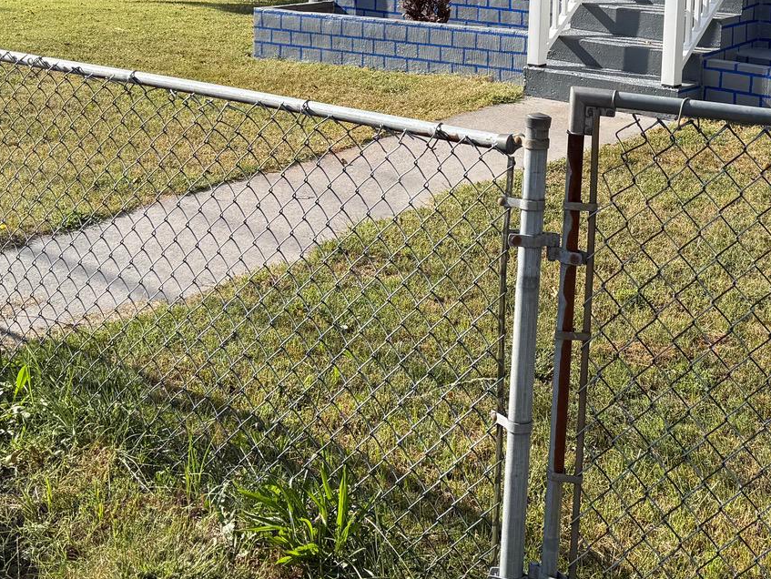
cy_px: -31
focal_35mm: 58
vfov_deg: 23.9
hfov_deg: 32.8
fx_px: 1292
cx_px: 536
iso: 80
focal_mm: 6.76
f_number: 1.78
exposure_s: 1/2370
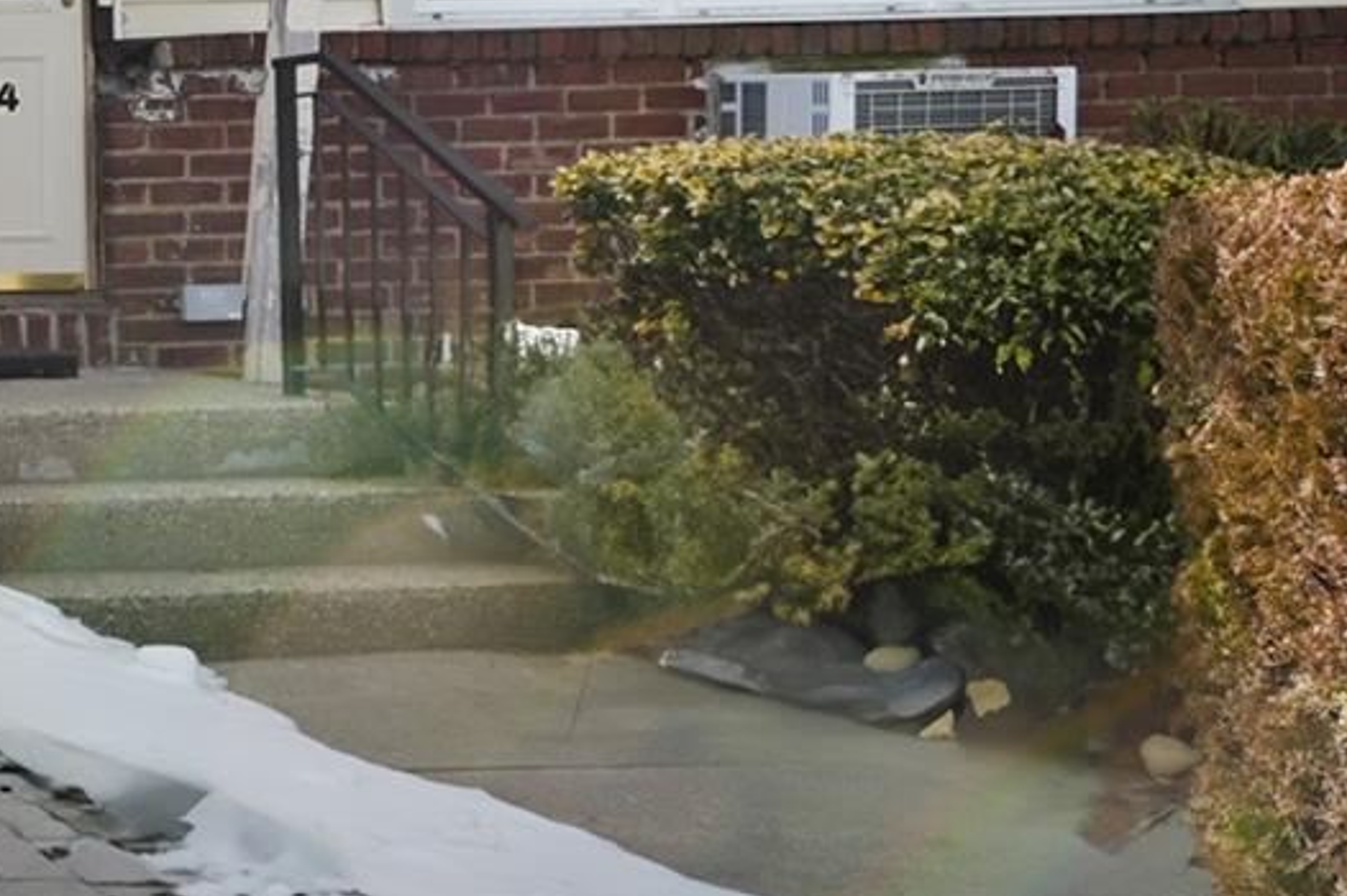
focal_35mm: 74
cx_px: -1206
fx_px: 2767
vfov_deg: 16.8
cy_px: -415
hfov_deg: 19.1
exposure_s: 1/160
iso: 100
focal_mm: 19
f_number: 11
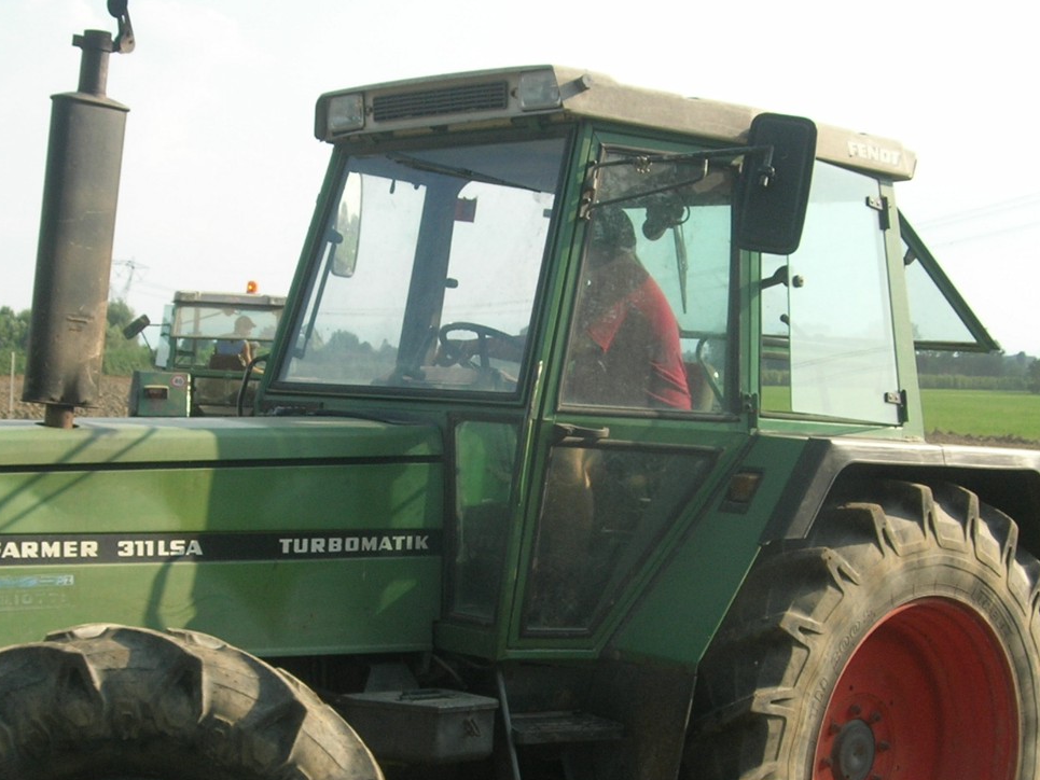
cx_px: 455
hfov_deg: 28.5
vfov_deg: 21.6
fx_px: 2043
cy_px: 504
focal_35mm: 68
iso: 64
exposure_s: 1/263
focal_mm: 8.5
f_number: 4.9
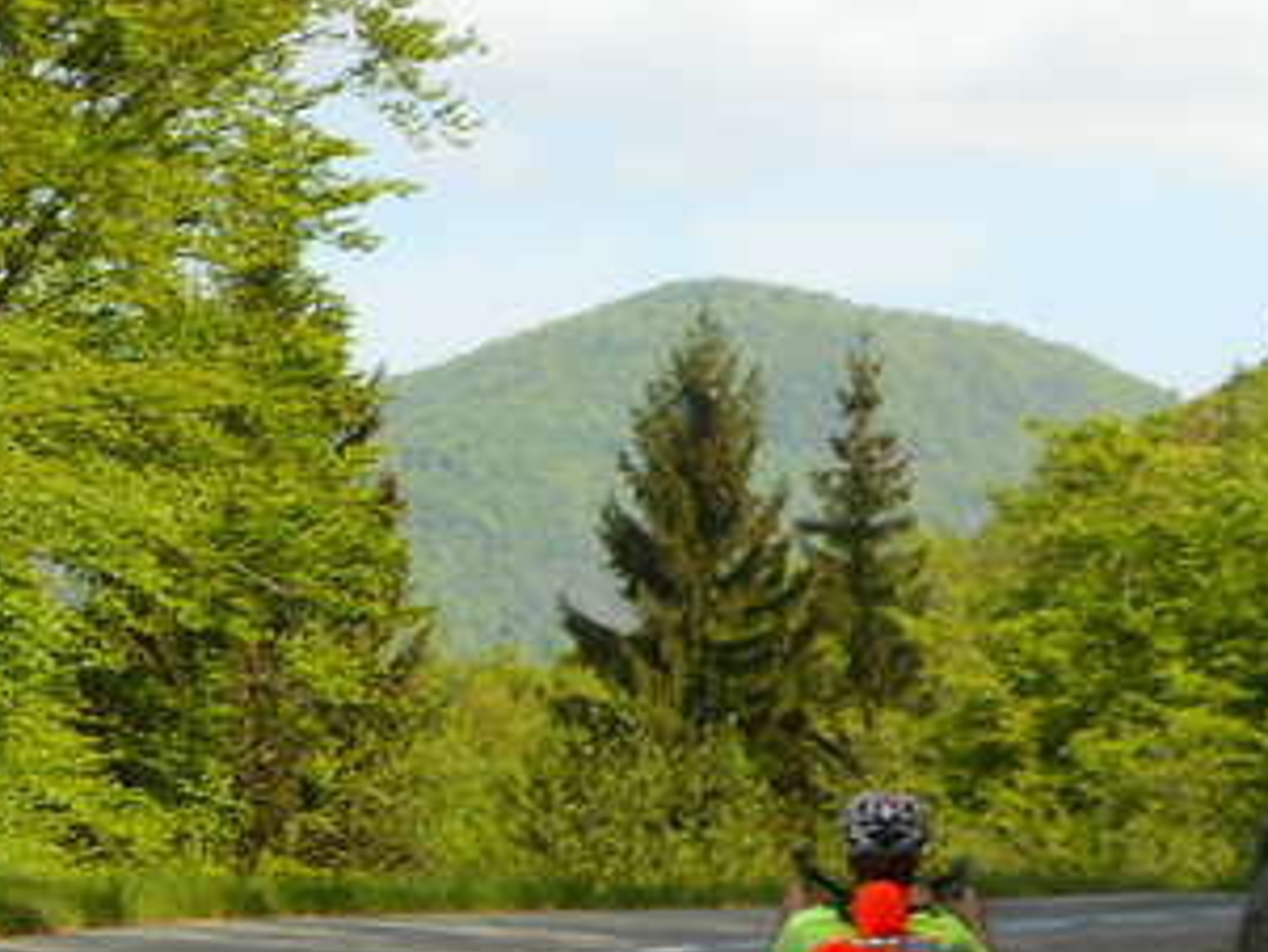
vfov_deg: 5.6
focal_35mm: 267
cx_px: 935
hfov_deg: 7.4
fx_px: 9784
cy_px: 813
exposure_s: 1/200
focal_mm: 23.9
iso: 80
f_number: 6.1
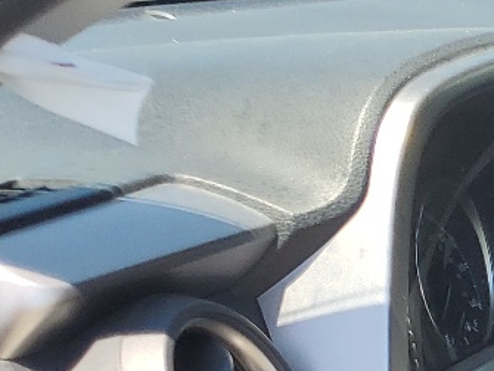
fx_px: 1771
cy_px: 732
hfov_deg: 13.0
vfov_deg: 10.9
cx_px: 1088
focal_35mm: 124
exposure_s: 1/714
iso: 50
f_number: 1.5
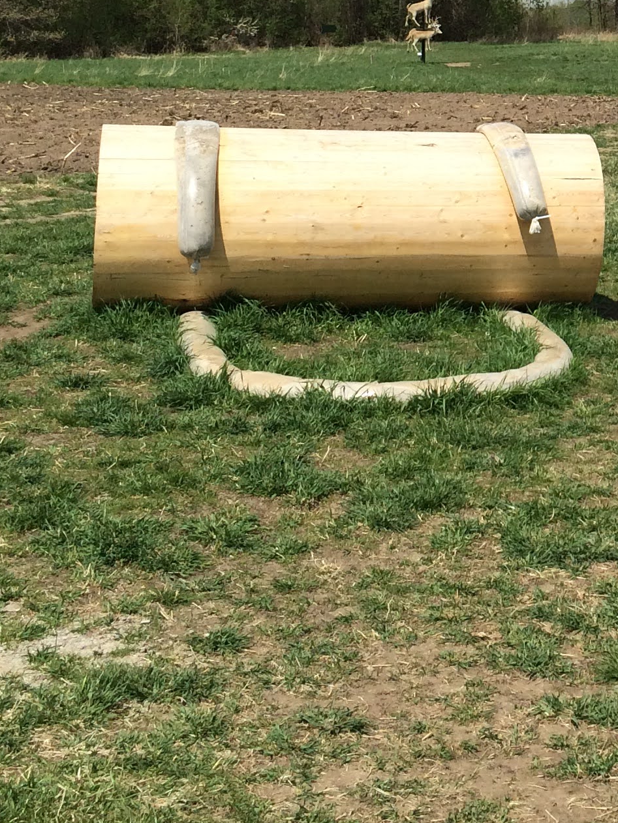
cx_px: 742
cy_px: 35
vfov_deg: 25.0
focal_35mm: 75
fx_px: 1785
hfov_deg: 18.6
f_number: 2.2
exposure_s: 1/3731
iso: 32
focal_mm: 4.15
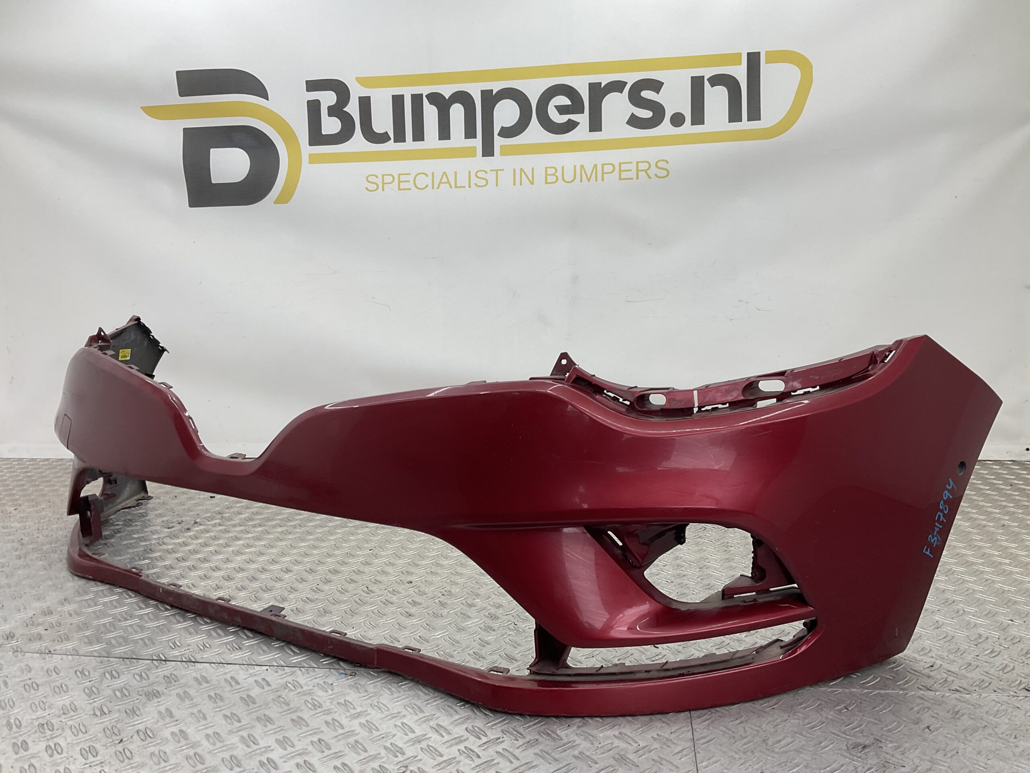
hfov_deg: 61.7
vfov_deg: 48.2
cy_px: 386
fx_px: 863
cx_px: 515
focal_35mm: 29
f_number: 1.8
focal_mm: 3
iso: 20
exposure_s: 1/120
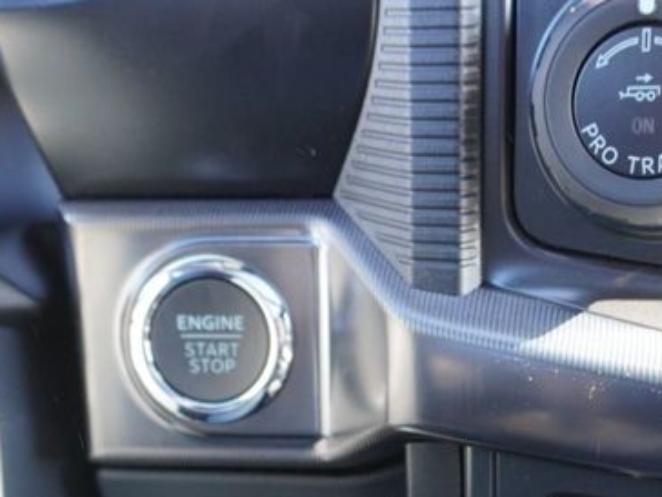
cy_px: 492
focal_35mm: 65
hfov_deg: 29.5
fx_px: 1243
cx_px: 471
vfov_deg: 21.8
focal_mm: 16
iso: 500
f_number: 4
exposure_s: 1/60
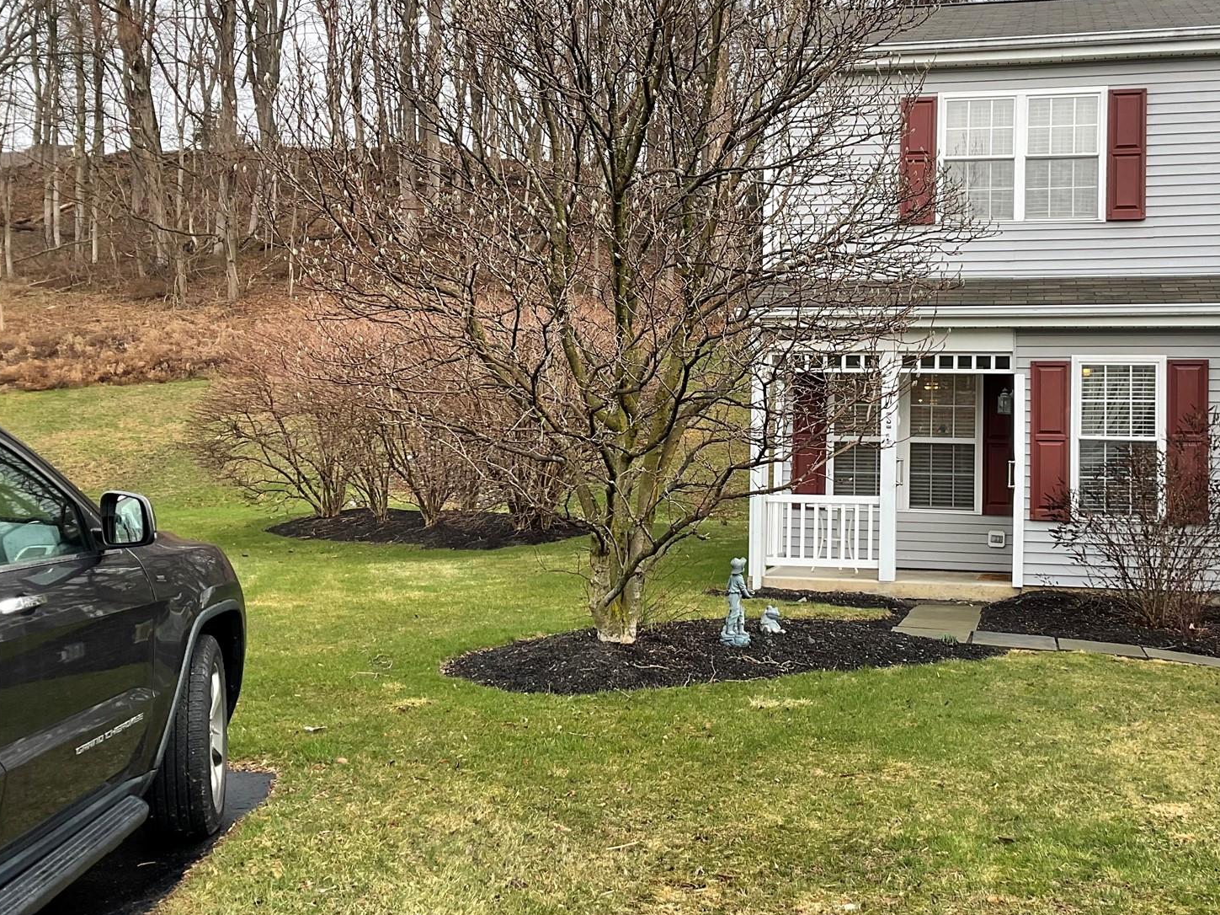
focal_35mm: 41
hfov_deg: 45.4
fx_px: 1445
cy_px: 386
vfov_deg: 35.0
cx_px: 770
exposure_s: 1/122
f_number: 1.8
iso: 16
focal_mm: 3
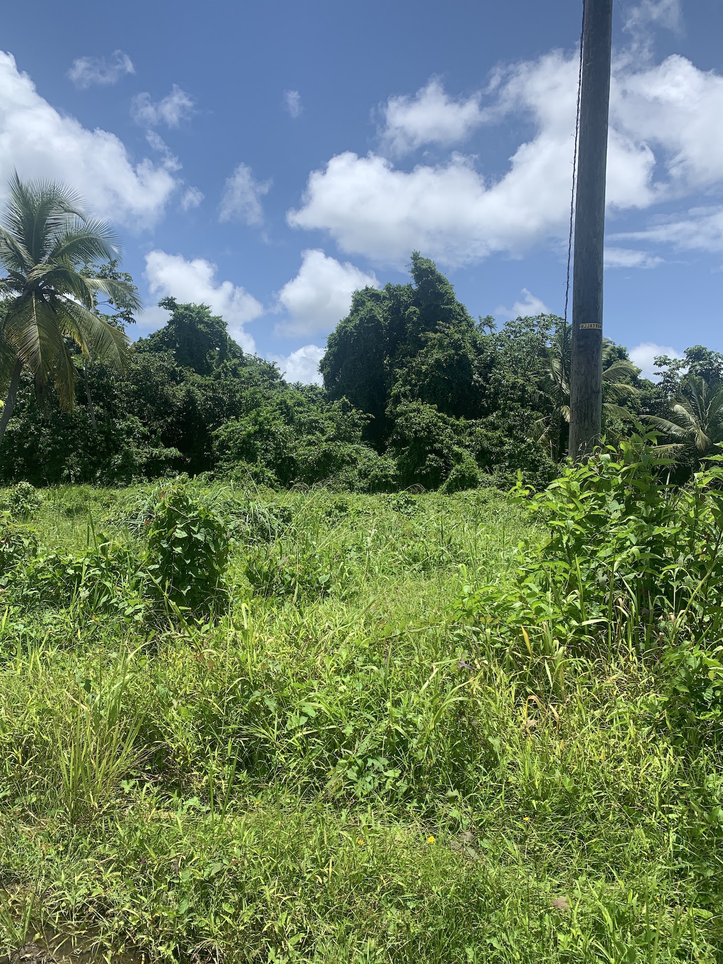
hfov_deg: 53.1
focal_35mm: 26
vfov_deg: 67.3
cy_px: 482
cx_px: 362
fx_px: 724
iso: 25
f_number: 1.8
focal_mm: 4.25
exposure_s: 1/2257
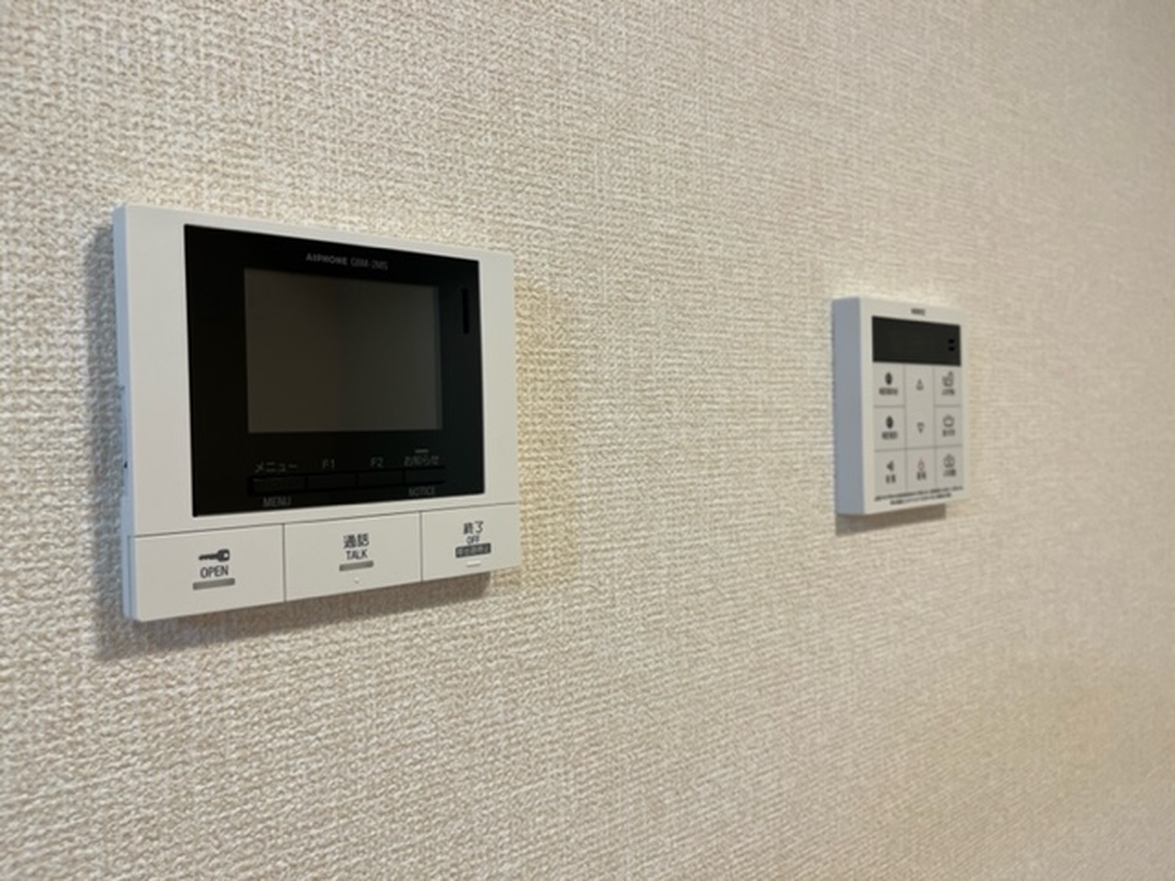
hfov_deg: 67.3
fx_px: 883
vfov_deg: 53.1
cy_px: 440
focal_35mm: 26
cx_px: 588
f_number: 1.6
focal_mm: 5.1
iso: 125
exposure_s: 1/100
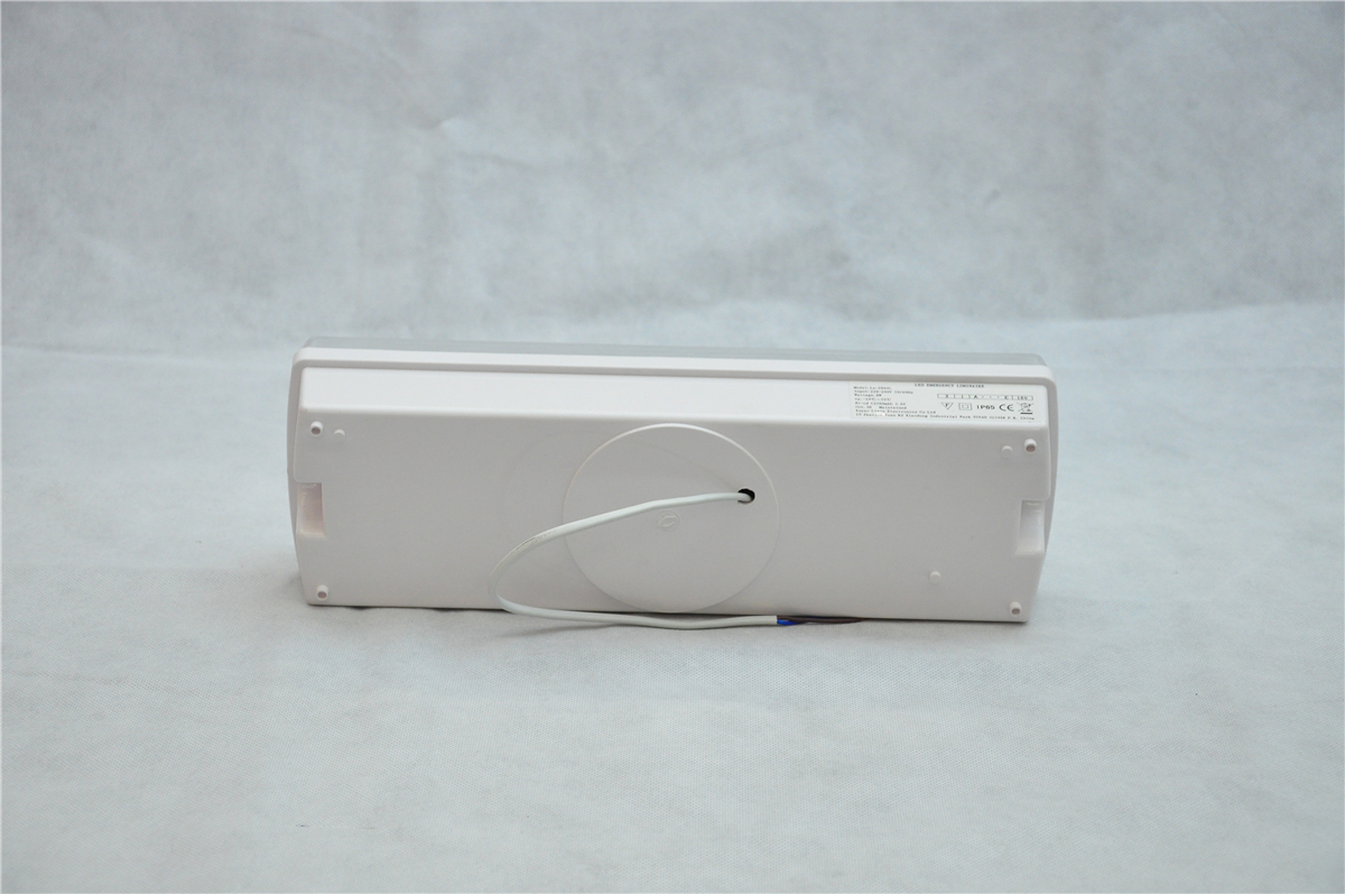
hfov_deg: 23.4
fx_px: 3246
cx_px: 672
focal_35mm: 87
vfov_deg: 15.7
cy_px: 447
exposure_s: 1/160
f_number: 5
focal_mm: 58
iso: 1250
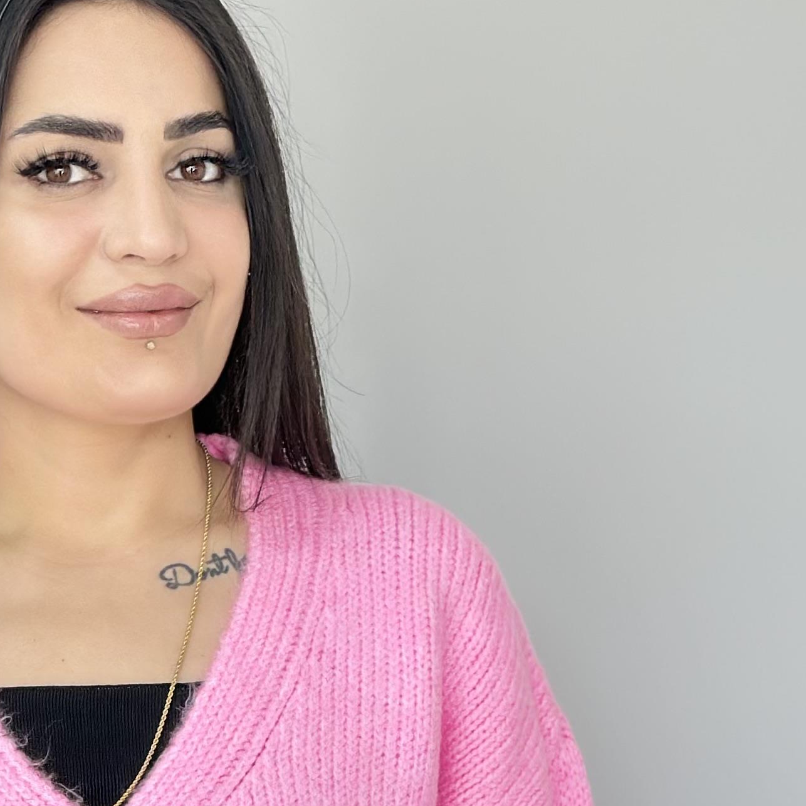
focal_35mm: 133
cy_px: 849
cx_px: 170
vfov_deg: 12.9
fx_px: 3504
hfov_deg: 13.1
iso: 80
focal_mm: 6.86
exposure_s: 1/100
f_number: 1.78
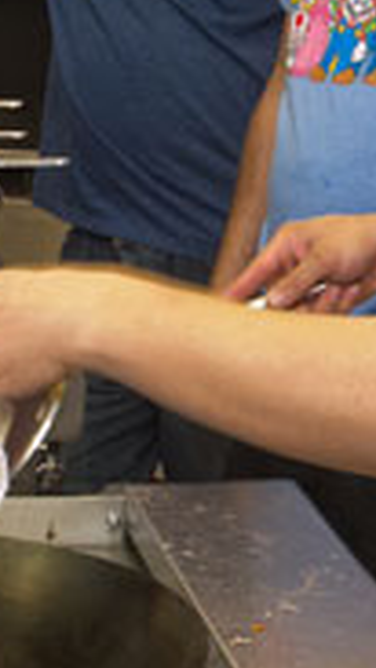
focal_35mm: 125
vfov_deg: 17.2
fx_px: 2209
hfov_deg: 9.7
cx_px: 274
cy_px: 214
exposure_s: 1/30
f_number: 8
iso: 3200
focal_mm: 25
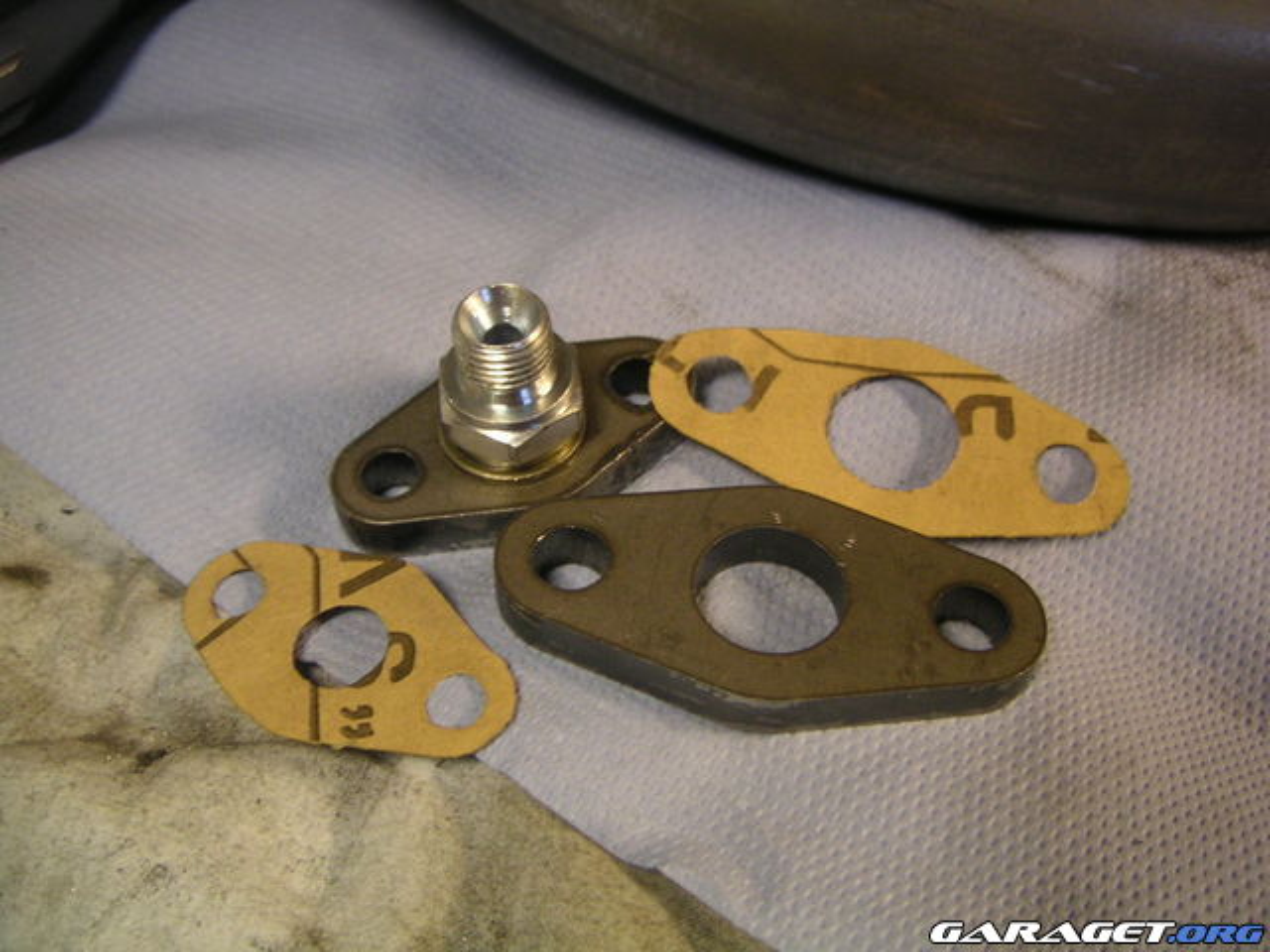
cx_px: 635
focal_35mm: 38
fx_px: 1394
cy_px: 476
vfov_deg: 37.7
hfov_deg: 49.0
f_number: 2.8
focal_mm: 6
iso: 100
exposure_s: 1/10
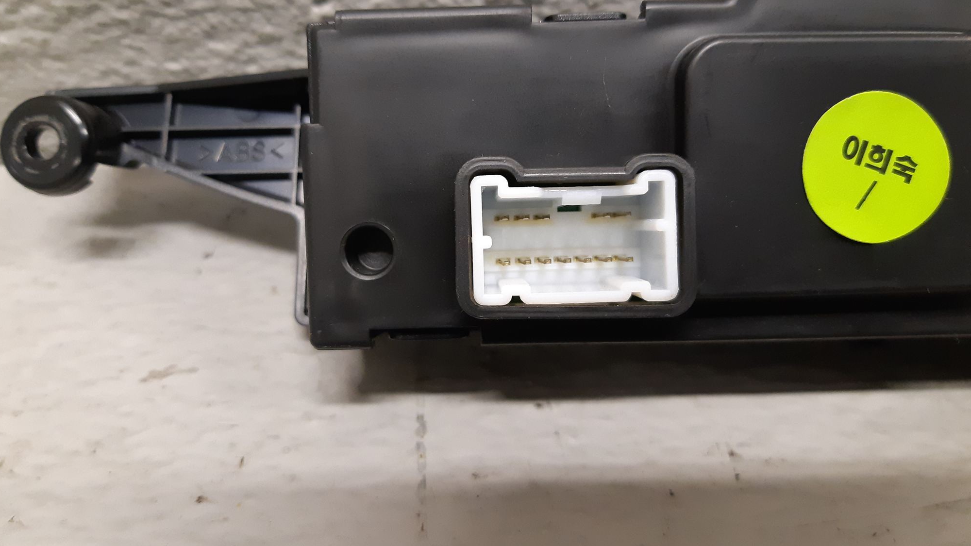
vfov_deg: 40.1
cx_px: 484
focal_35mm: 29
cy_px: 232
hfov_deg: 66.1
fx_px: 747
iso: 250
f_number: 1.7
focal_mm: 3.93
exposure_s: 1/50
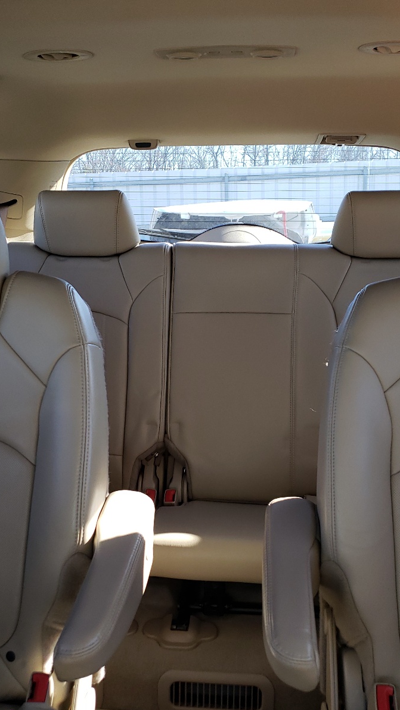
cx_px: 198
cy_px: 356
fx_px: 717
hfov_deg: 31.2
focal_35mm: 38
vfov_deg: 52.8
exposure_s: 1/120
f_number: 1.5
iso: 77
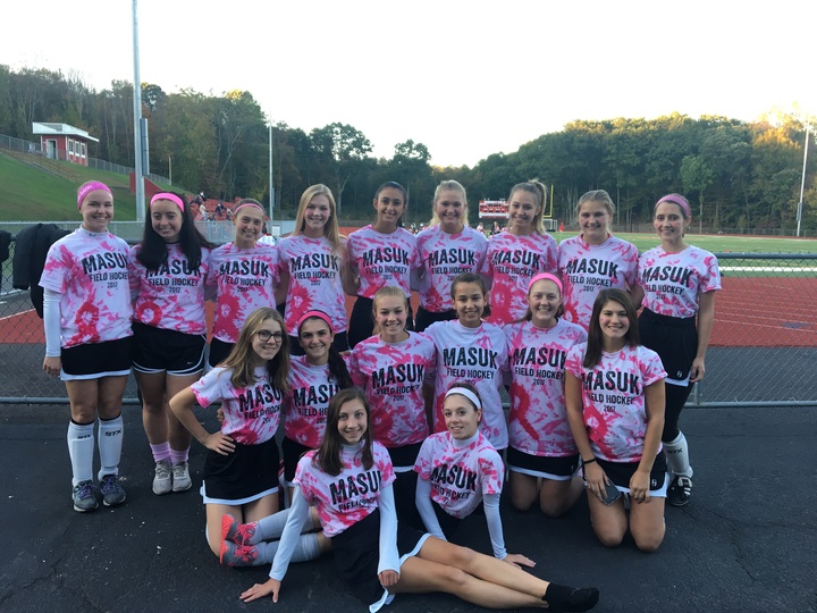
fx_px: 684
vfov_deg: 48.2
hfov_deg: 61.7
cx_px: 408
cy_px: 306
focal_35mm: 29
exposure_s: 1/40
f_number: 2.2
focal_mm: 4.15
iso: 25
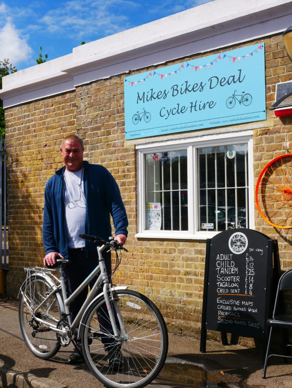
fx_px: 562
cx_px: 146
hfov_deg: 29.1
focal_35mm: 50
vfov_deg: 38.2
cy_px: 194
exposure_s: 1/500
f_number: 9
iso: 200
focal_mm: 25
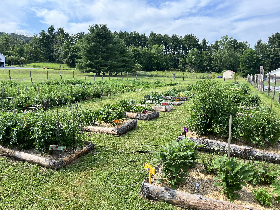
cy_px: 105
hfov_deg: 67.3
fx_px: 210
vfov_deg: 53.1
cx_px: 140
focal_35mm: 26
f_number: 1.6
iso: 50
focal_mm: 5.1
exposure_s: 1/1536
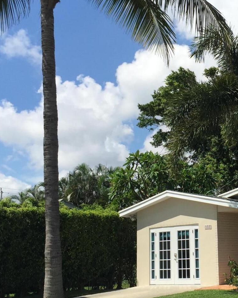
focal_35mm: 60
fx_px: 528
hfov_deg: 24.4
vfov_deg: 31.5
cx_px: 228
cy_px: 143
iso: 32
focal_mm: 4.15
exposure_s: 1/3300
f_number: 2.2
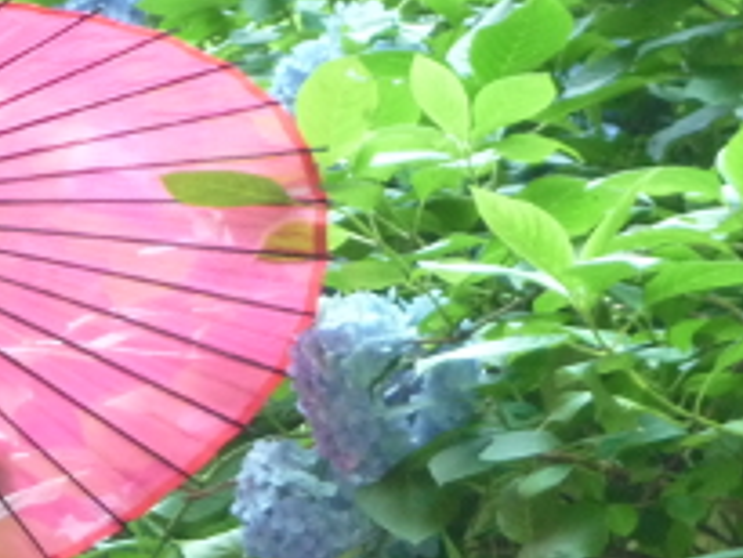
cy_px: 659
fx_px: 7066
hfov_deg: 6.0
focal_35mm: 329
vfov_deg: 4.5
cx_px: 420
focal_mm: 19.2
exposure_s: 1/30
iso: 400
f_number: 5.7
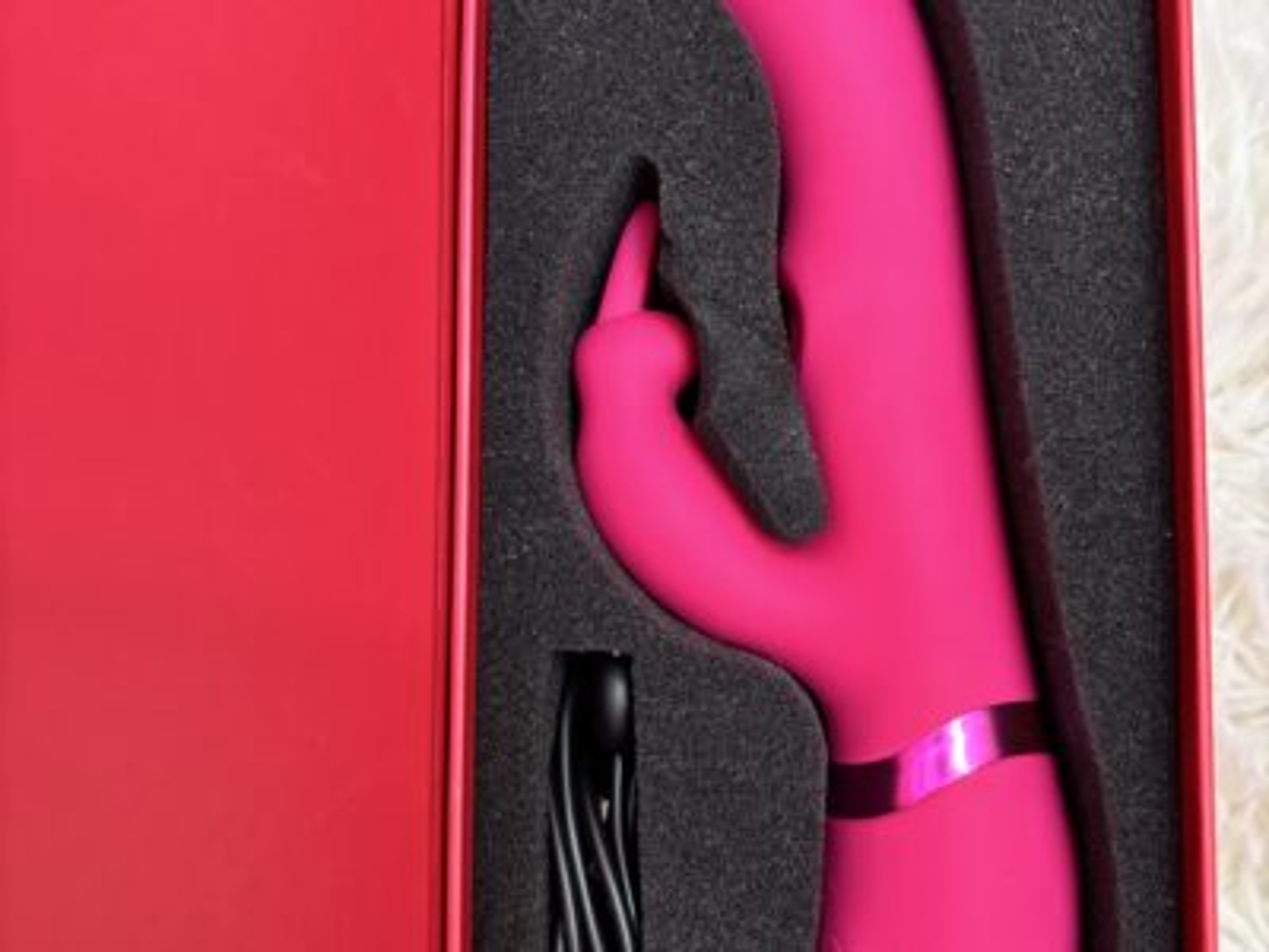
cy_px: 476
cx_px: 634
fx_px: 953
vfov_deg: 53.1
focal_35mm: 26
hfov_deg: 67.3
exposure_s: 1/60
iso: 320
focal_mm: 5.96
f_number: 1.6
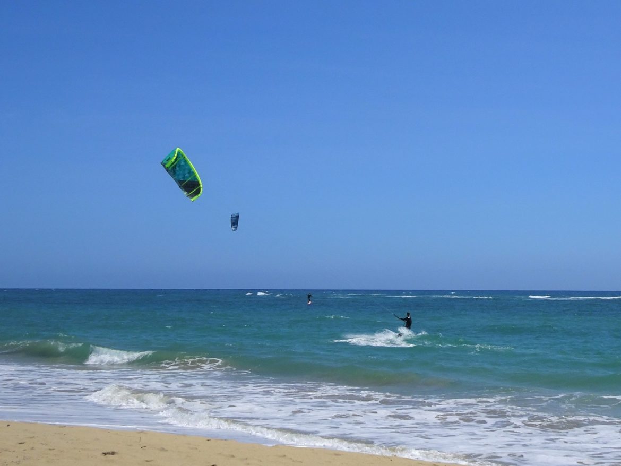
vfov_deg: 38.7
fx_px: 664
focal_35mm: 37
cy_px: 233
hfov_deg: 50.1
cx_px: 310
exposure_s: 1/1600
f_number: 4
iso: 80
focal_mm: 6.37
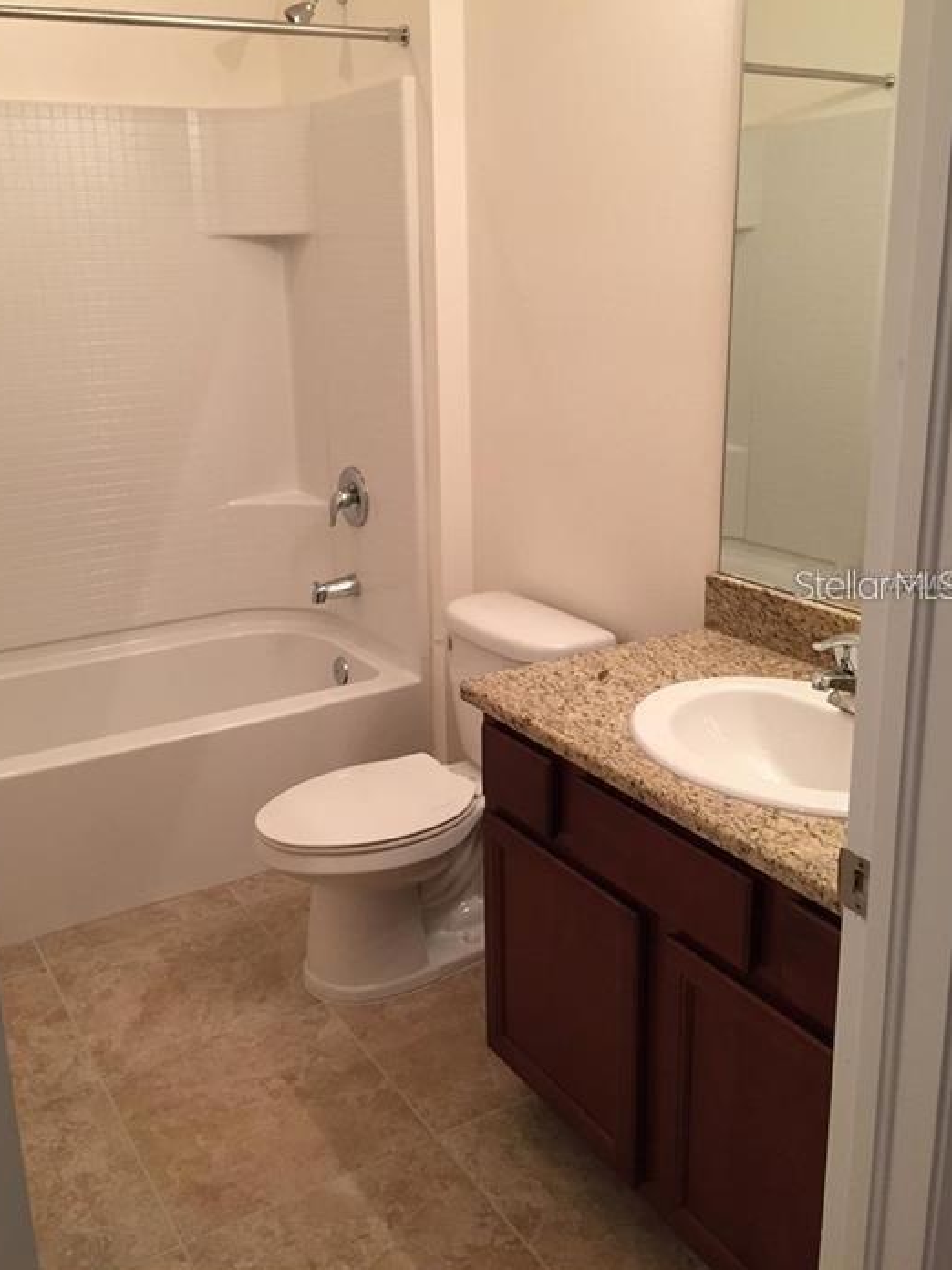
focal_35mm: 32
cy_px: 584
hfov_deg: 44.1
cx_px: 441
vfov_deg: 56.7
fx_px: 1173
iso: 100
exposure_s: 1/30
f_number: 2.2
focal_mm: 4.15
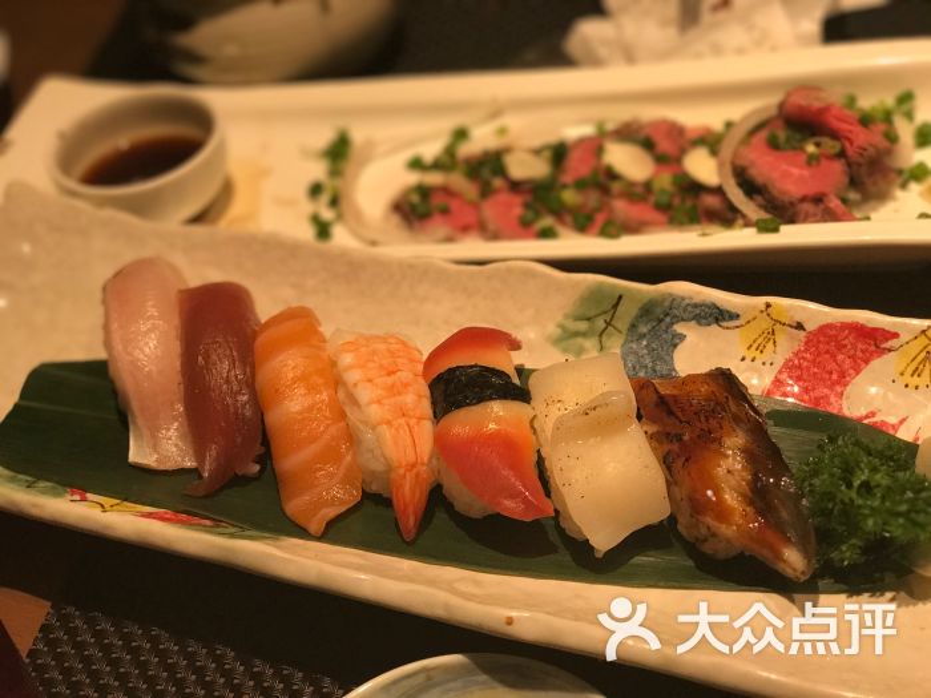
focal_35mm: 57
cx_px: 466
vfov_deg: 25.7
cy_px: 349
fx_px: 1533
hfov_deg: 33.8
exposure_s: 1/50
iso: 200
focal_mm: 6.6
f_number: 2.8
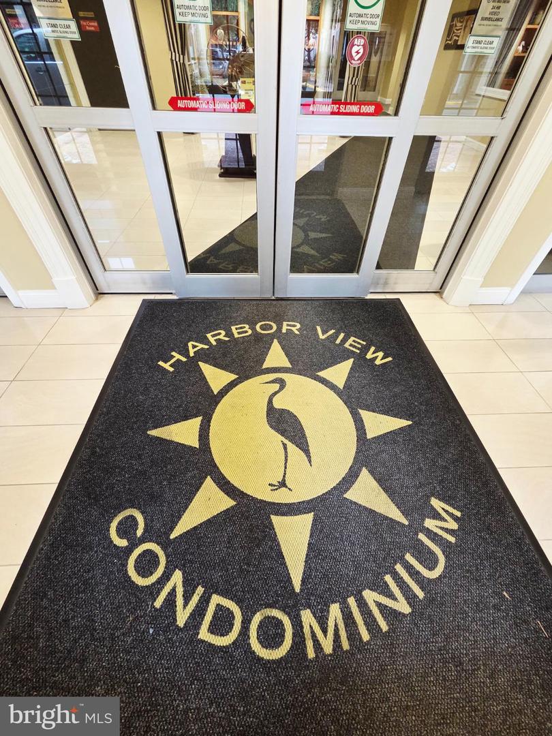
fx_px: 276
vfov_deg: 106.2
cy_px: 368
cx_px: 276
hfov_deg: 89.9
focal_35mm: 13
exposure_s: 1/60.2
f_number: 2.2
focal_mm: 2.2
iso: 640
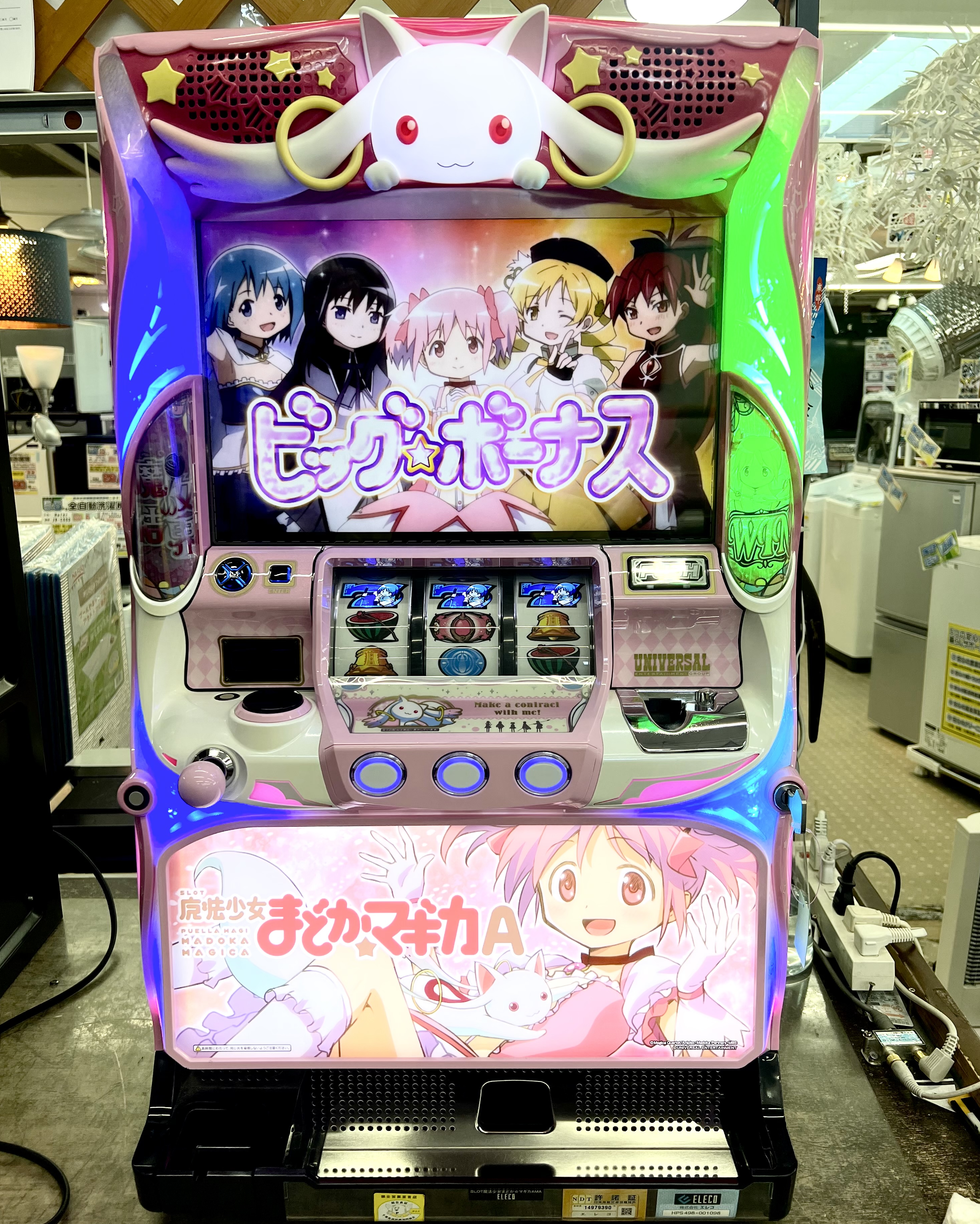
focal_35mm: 28
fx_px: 1015
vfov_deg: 62.2
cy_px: 605
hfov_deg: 51.5
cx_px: 479
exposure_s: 1/167
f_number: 1.5
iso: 40
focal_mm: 5.7
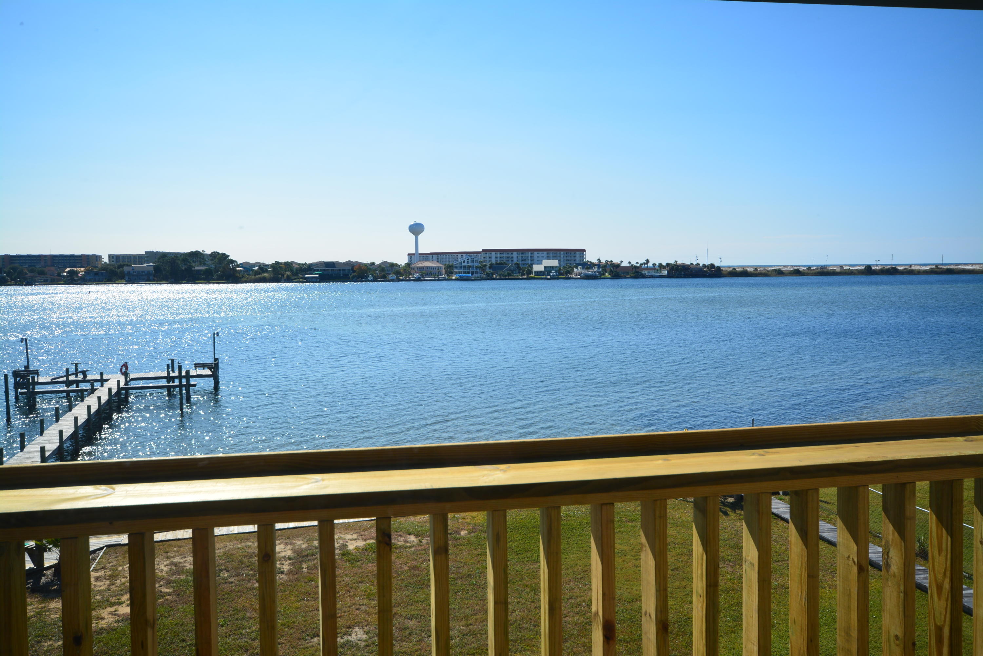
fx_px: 819
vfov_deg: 43.6
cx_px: 492
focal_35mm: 30
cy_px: 328
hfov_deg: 61.9
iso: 200
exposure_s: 1/400
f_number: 10
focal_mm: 20
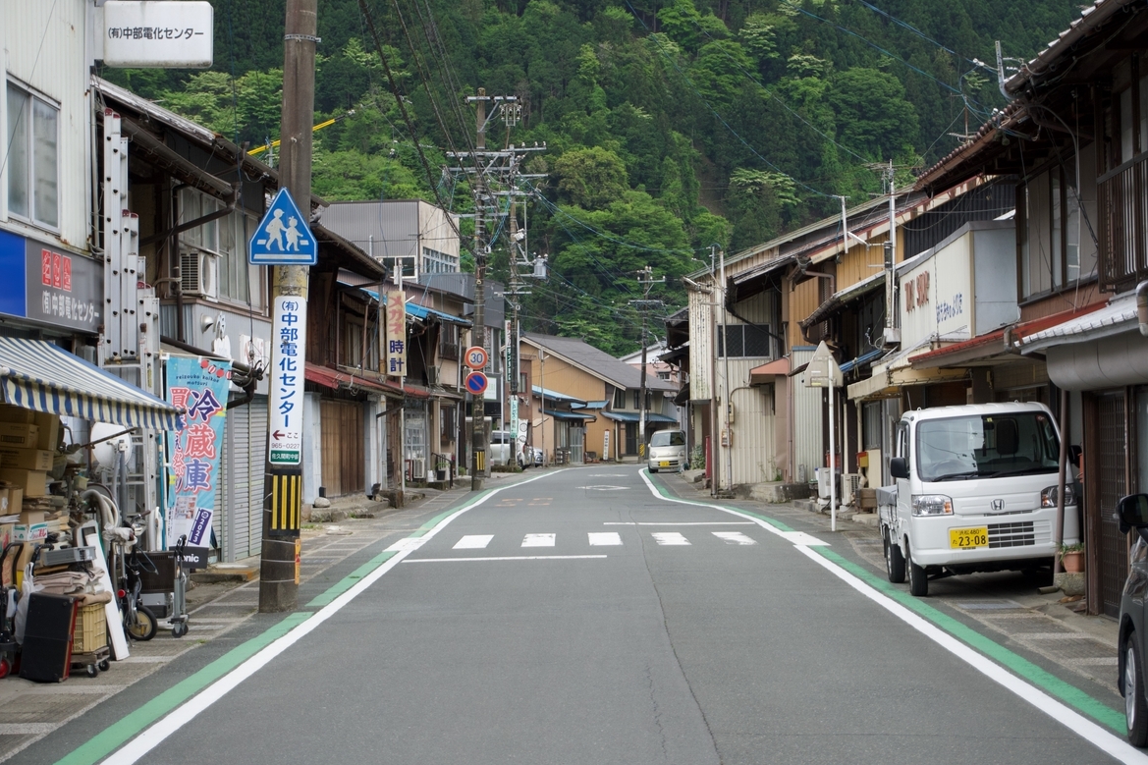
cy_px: 387
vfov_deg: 17.7
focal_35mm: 77
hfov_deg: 26.3
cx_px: 579
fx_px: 2455
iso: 250
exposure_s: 1/80
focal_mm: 50
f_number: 6.3
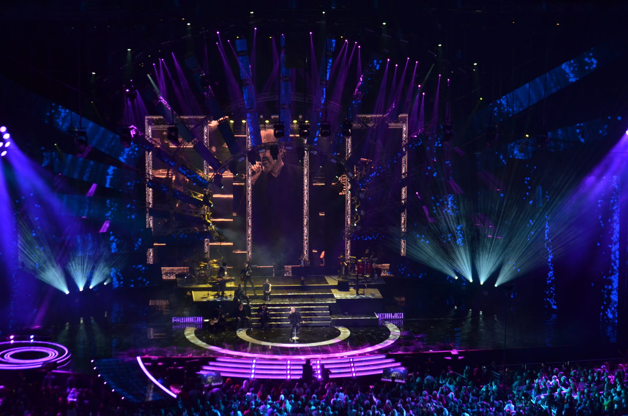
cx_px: 314
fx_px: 1775
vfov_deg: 13.4
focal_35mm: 102
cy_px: 208
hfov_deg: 20.1
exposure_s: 1/125
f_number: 4.2
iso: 1000
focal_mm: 68
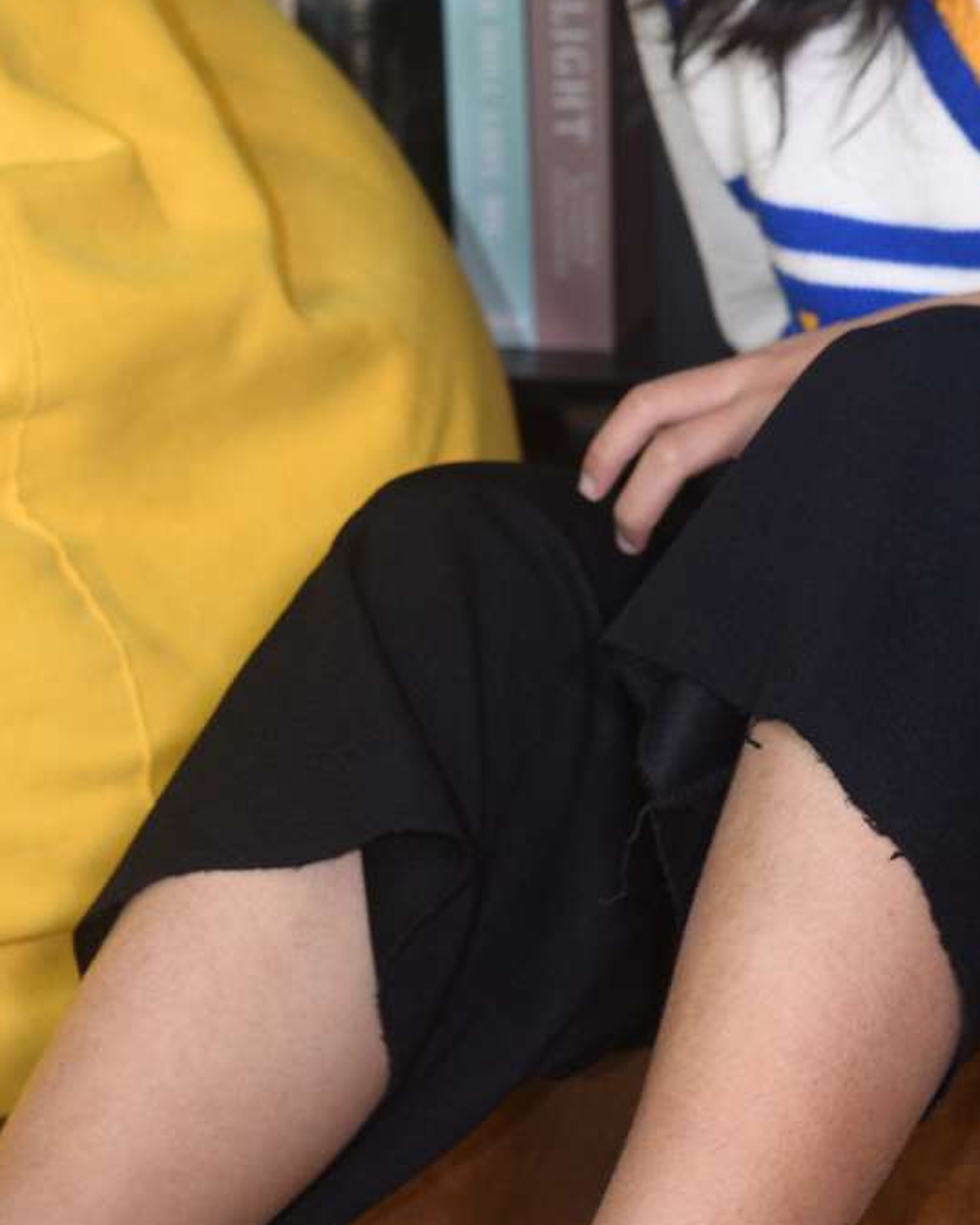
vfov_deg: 17.3
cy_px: 280
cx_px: 420
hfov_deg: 14.0
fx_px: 3987
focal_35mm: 110
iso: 500
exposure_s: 1/80
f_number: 5.6
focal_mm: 35
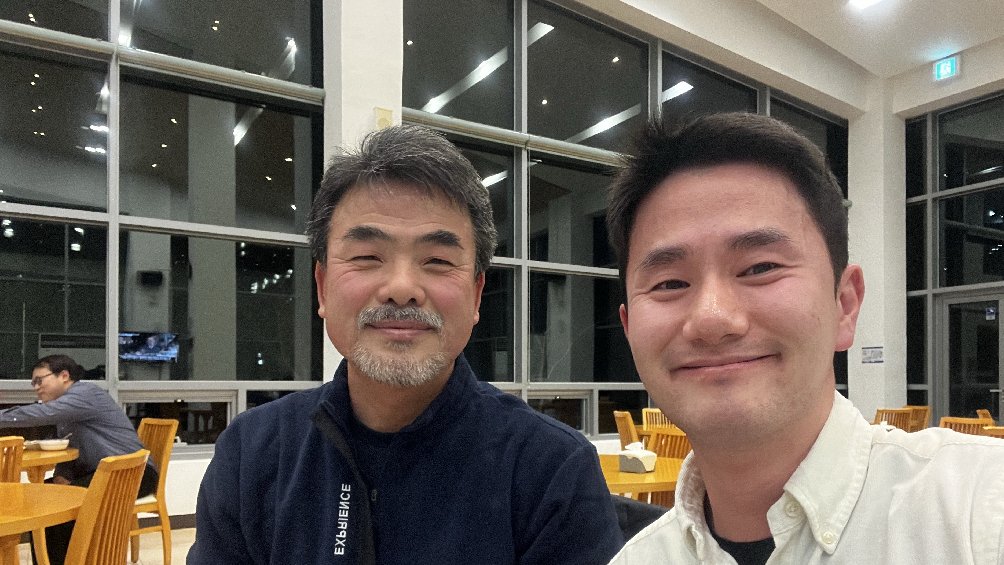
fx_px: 719
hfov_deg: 69.9
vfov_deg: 42.5
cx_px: 511
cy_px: 364
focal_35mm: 27
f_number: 2.2
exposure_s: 1/30
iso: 320
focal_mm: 2.71
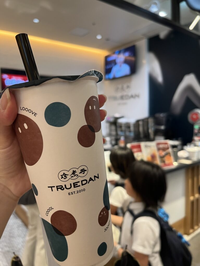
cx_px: 100
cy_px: 133
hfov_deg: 53.1
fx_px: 200
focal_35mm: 26
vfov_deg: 67.3
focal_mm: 5.1
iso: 125
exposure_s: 1/50
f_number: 1.6
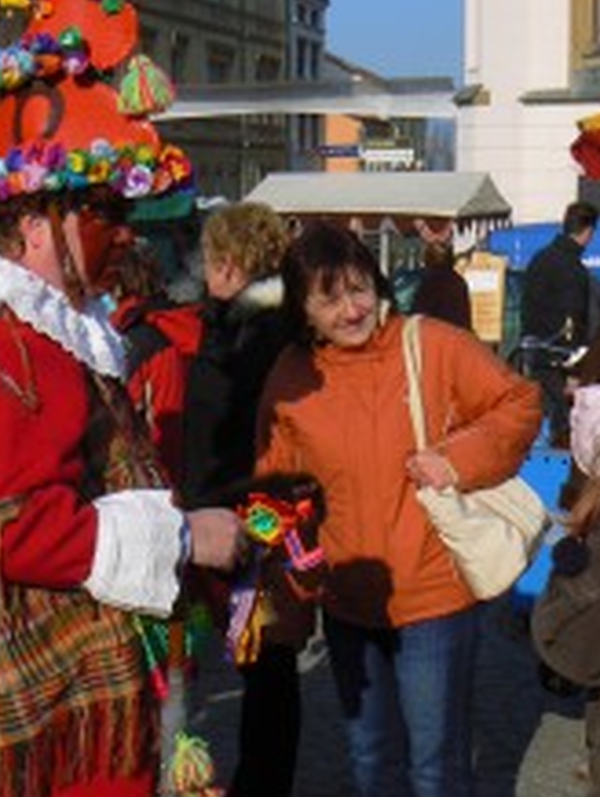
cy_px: 552
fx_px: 1522
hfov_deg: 21.8
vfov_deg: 29.1
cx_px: 66
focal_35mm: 66
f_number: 8
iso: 80
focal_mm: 6
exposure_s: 1/500
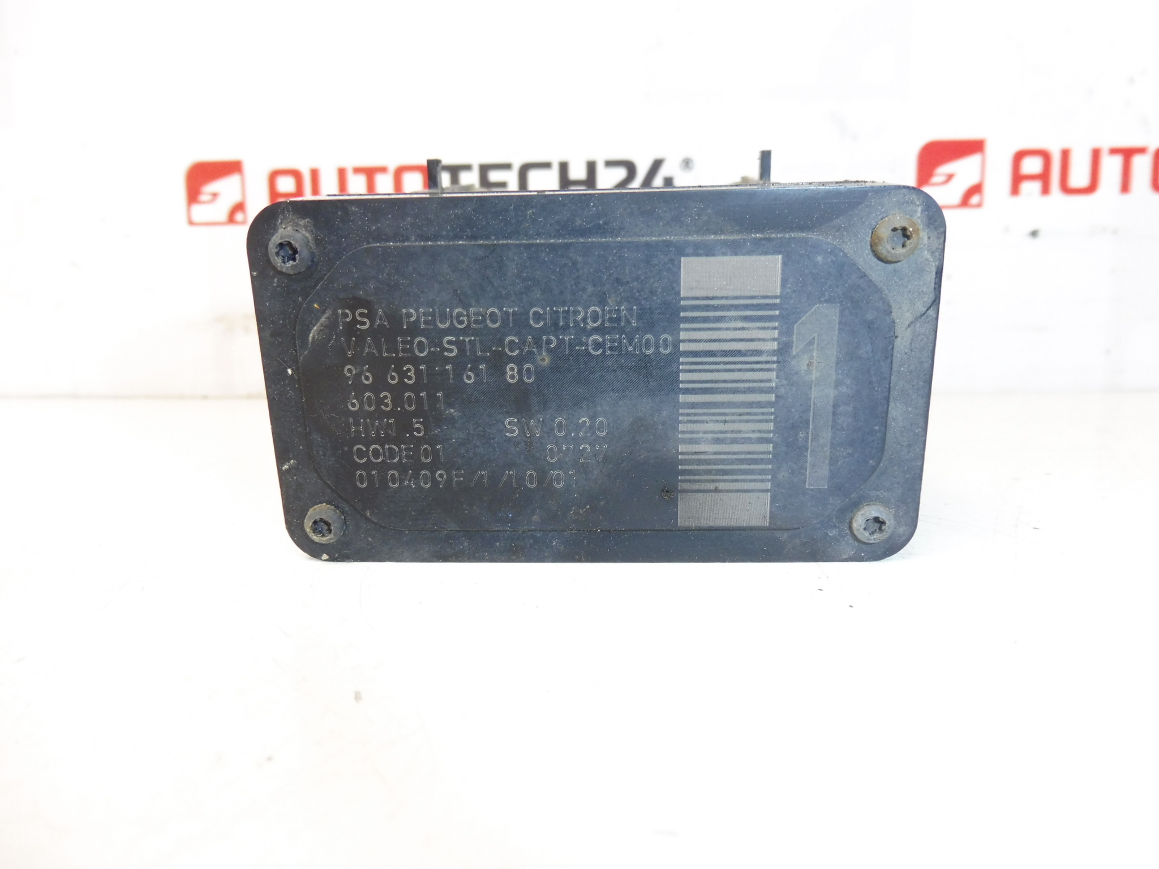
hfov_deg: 71.6
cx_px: 580
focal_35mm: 24
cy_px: 434
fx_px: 804
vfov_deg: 56.8
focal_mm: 4.3
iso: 200
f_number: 3.5
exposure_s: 1/60
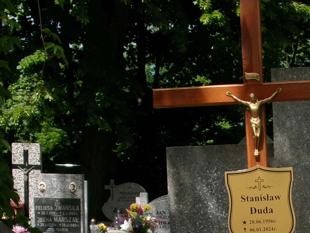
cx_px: 257
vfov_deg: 15.5
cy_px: 328
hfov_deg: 21.7
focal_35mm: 89
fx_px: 797
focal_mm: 5.1
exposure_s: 1/120
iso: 100
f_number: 10.8
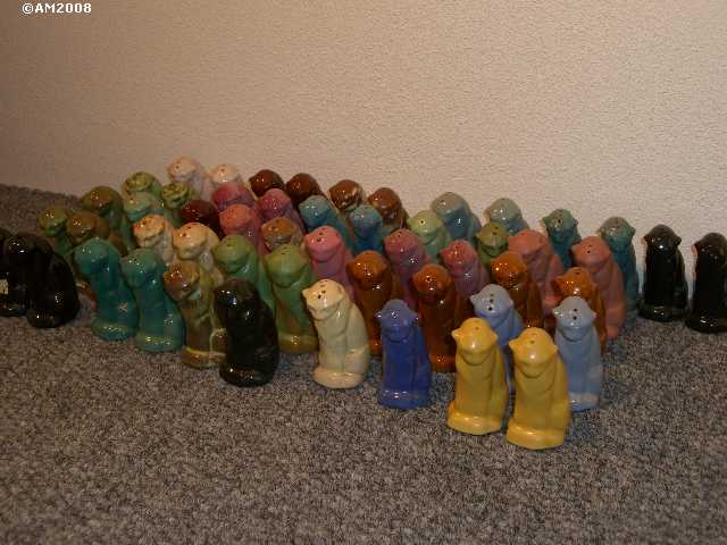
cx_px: 364
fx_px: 966
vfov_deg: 31.5
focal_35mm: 46
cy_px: 272
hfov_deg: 41.2
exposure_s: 1/30
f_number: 3.1
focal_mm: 9.6
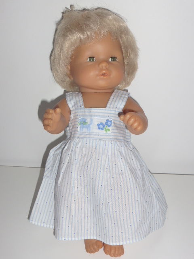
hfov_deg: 33.6
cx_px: 97
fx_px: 321
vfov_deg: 43.9
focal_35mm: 43
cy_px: 130
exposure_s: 1/60
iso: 160
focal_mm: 7.4
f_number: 3.9
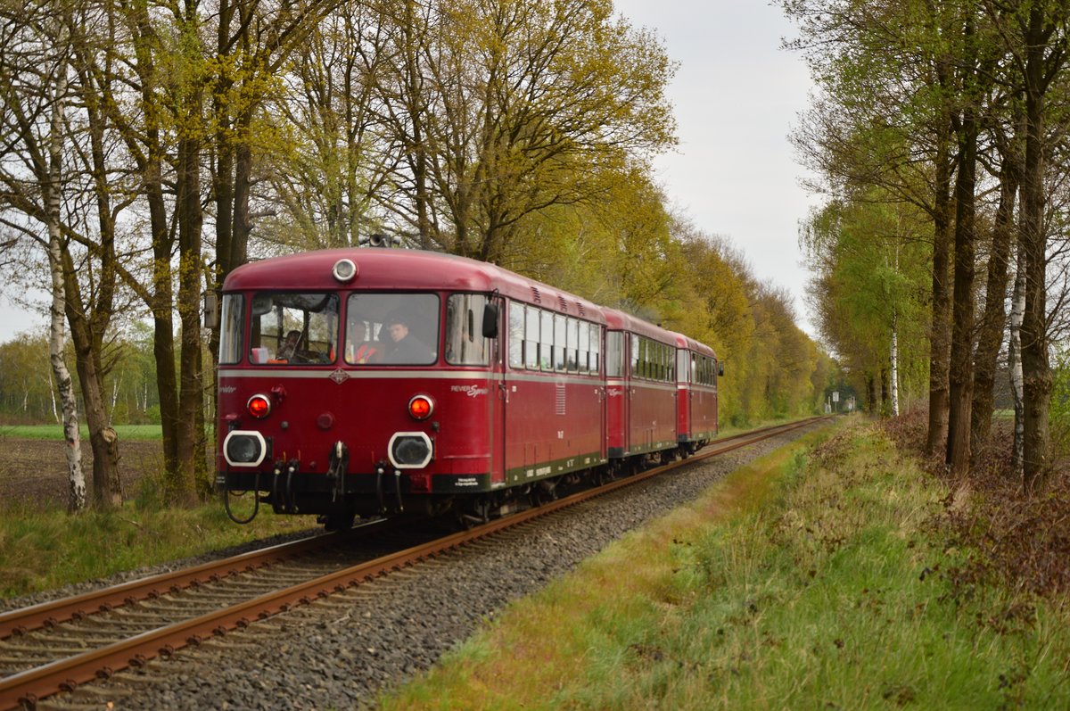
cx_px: 535
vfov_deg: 21.5
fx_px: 1870
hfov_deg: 31.9
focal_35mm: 63
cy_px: 356
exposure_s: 1/640
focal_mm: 42
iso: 200
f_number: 5.6
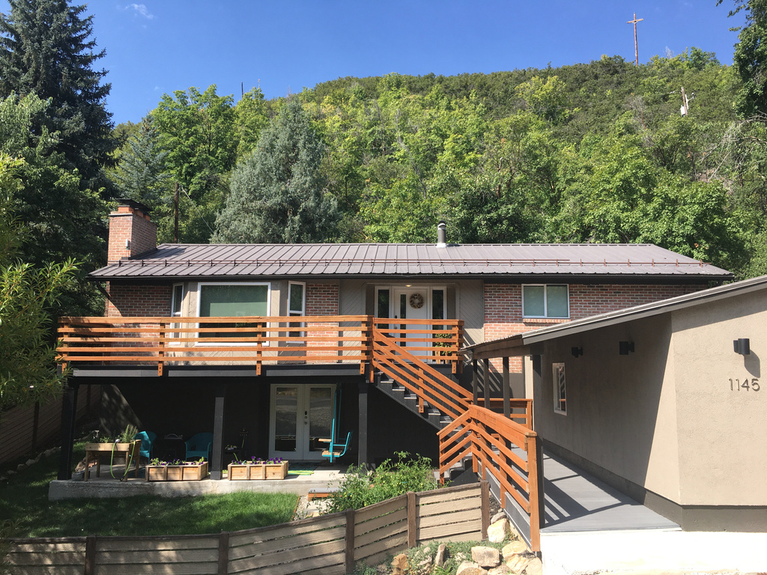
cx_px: 384
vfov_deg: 48.2
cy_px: 288
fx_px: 643
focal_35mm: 29
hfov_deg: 61.7
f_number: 2.2
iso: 25
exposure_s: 1/836
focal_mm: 4.15
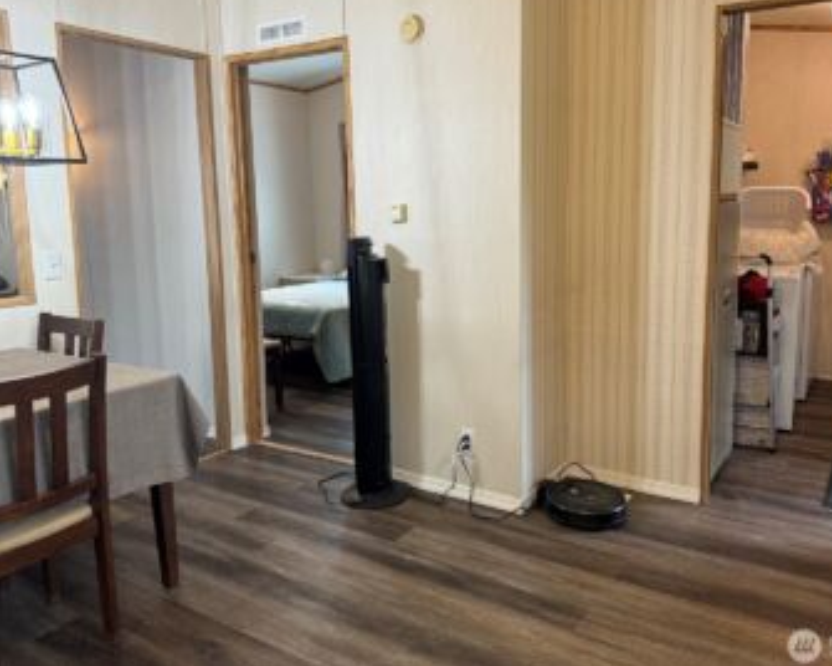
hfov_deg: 62.1
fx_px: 689
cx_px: 452
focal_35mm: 28
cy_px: 298
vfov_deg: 51.4
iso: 125
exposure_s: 1/60
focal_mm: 6.76
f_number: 1.78
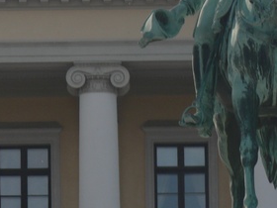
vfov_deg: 2.6
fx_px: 4545
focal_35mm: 568
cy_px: 35
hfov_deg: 3.5
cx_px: 260
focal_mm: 42.4
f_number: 5
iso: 80
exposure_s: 1/125
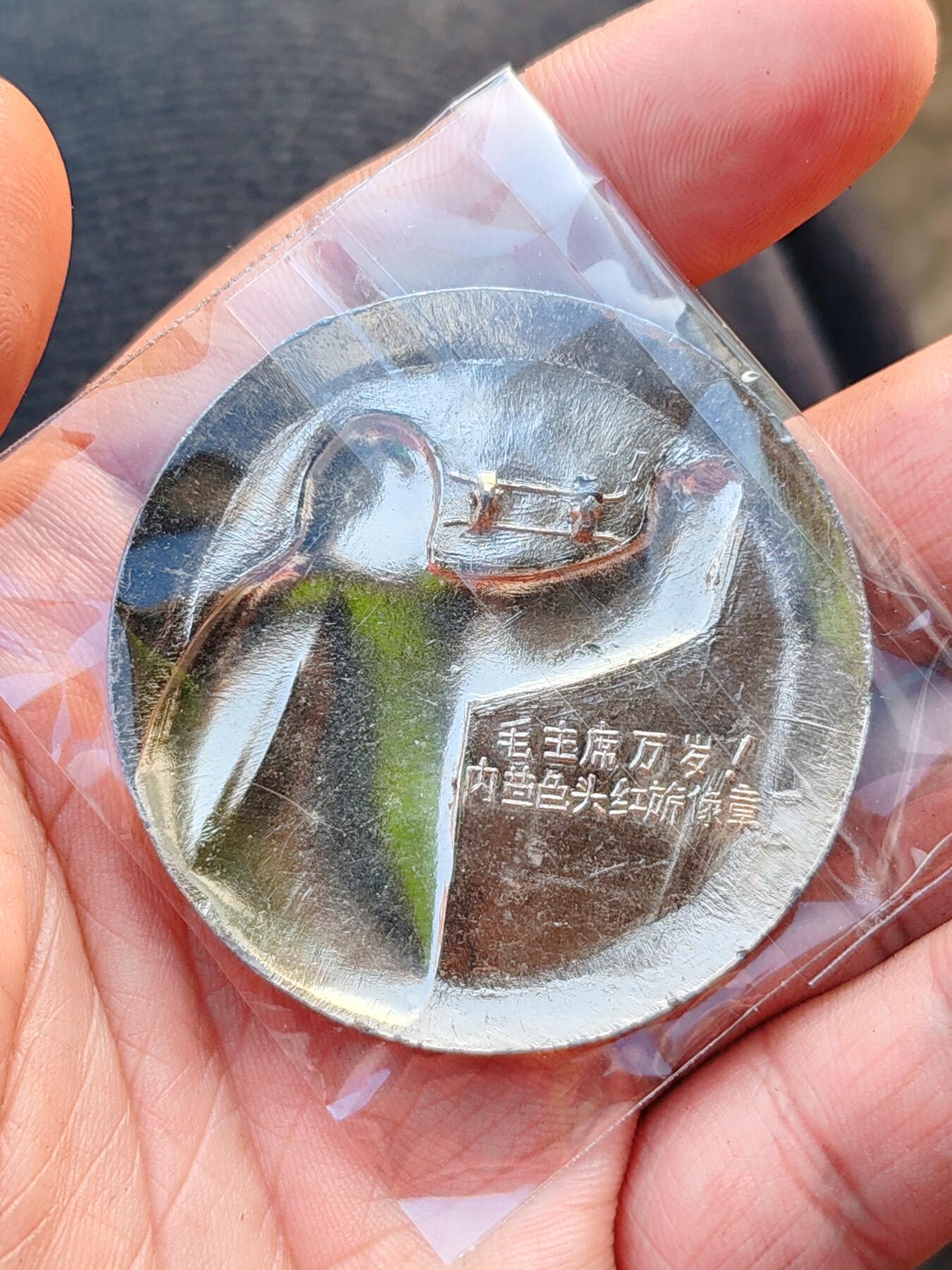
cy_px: 635
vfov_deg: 35.5
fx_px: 1980
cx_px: 476
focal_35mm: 54
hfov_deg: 27.0
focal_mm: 6.12
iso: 50
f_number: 1.9
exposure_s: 1/120
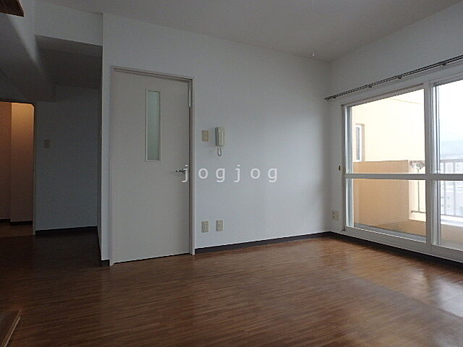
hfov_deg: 79.0
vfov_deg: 63.4
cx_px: 232
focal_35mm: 21
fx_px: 281
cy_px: 174
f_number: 3.5
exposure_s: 1/40
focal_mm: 3.7
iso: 200
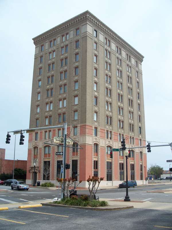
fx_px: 245
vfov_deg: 50.1
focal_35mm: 37
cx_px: 86
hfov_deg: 38.7
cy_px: 115
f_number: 4
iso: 64
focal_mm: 7.8
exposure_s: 1/500
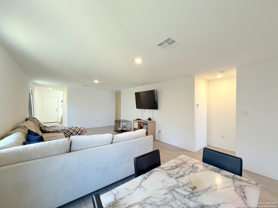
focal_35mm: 14
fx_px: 112
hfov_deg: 102.1
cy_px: 104
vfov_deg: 85.7
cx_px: 139
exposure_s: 1/120
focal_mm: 2.22
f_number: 2.2
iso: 320
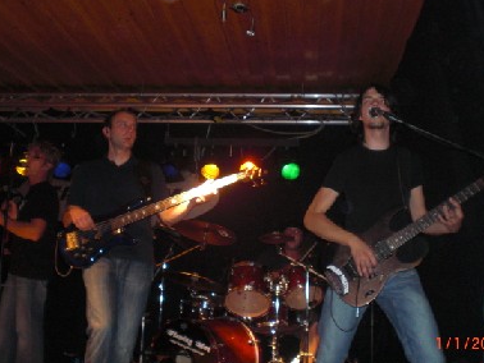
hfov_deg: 42.0
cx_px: 255
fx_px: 630
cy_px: 174
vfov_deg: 32.2
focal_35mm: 45
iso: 200
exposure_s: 1/60
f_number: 3.1
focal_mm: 6.3
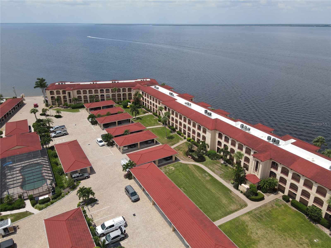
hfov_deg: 71.6
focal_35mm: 24
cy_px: 124
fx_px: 229
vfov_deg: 56.8
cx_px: 166
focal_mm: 4.5
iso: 100
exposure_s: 1/800
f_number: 2.8
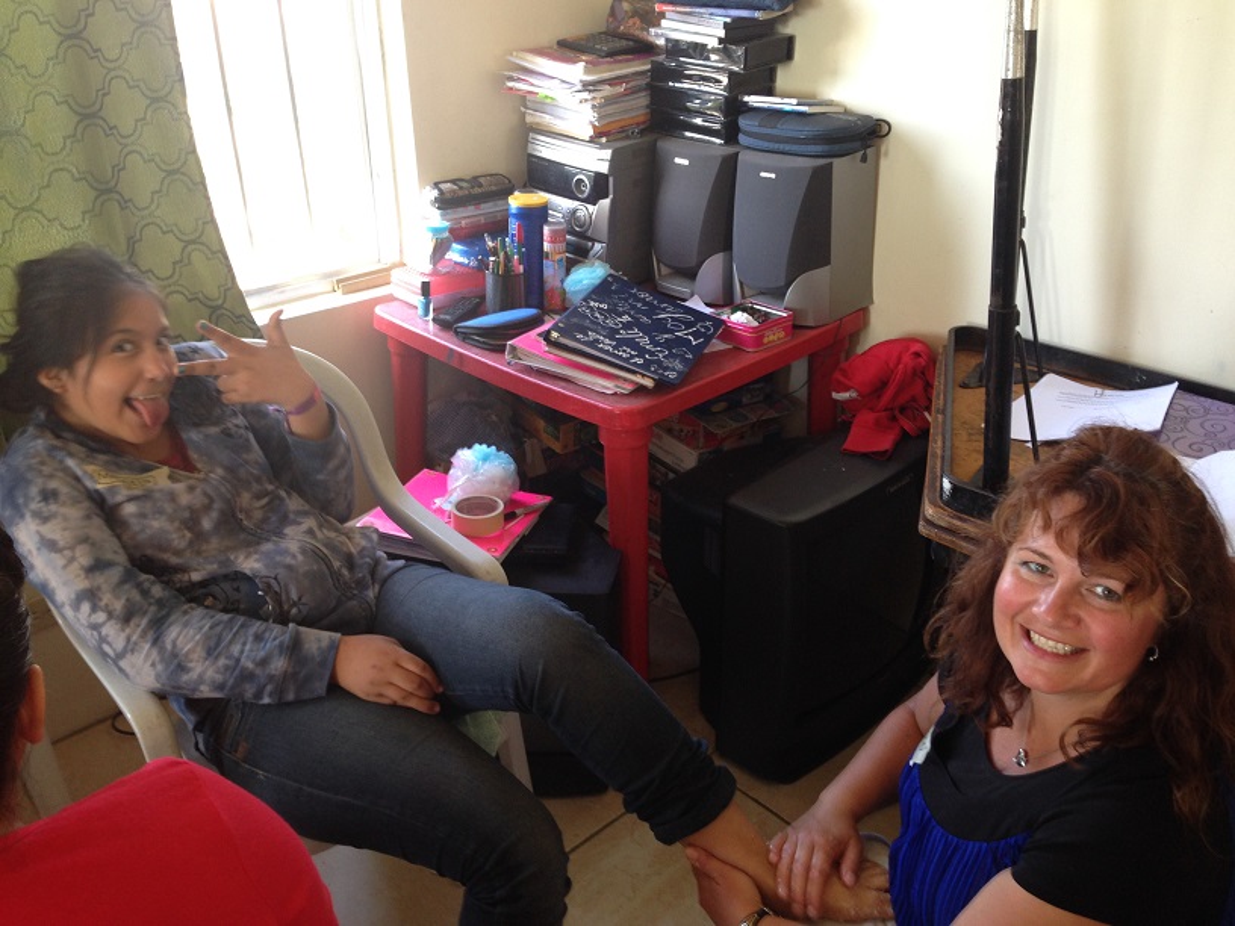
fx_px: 1177
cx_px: 618
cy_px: 463
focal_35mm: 33
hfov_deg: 55.4
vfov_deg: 42.9
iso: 64
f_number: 2.4
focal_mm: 4.12
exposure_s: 1/20
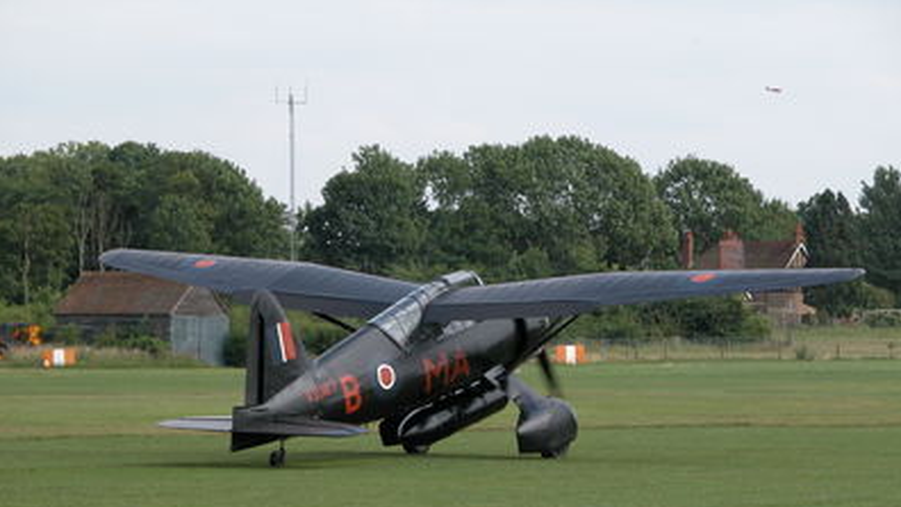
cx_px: 450
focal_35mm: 163
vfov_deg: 7.5
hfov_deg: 13.2
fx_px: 3895
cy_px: 318
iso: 100
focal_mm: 37.7
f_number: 4.9
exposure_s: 1/331
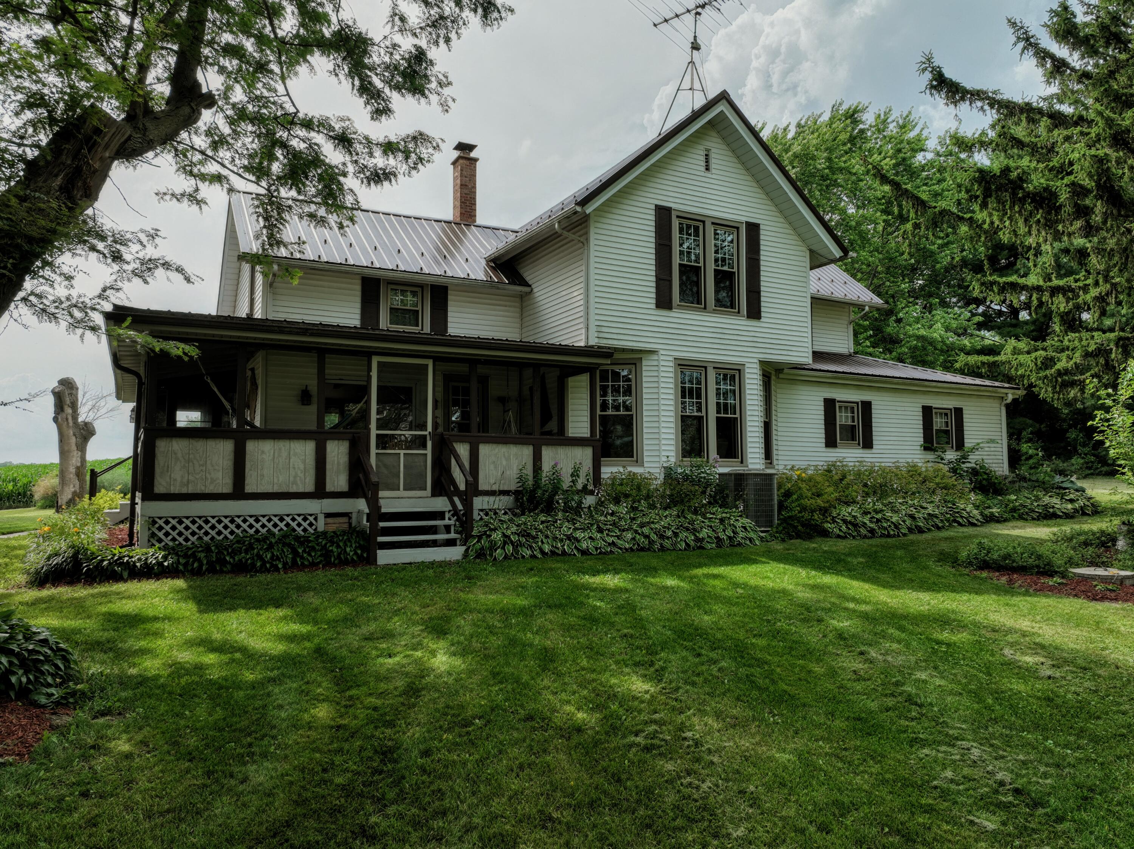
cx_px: 567
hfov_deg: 71.6
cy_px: 424
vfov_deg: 56.8
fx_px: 786
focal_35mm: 24
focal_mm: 12.29
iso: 400
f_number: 2.8
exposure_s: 1/2000
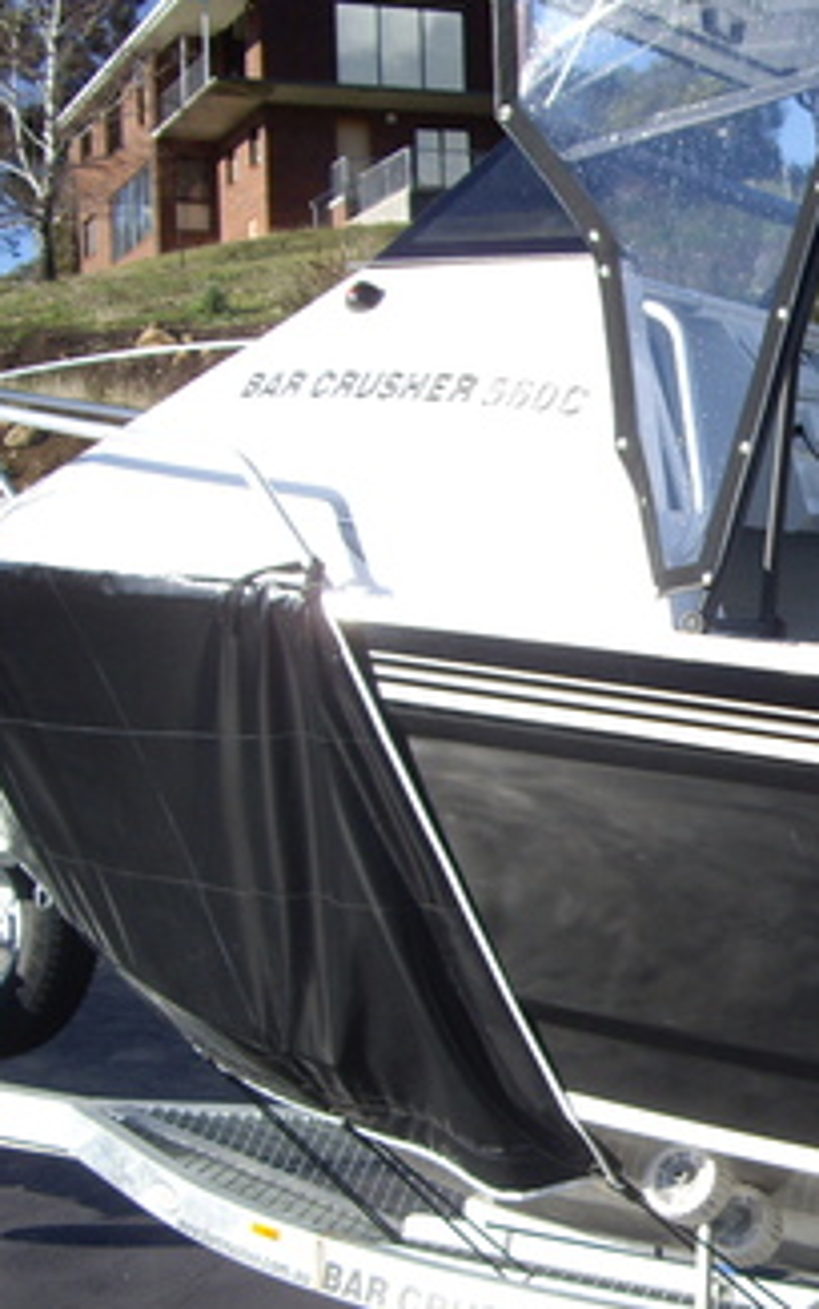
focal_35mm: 79
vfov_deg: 26.1
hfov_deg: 15.6
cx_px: 1108
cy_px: 755
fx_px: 2819
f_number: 2.8
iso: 64
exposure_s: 1/500
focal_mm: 7.9
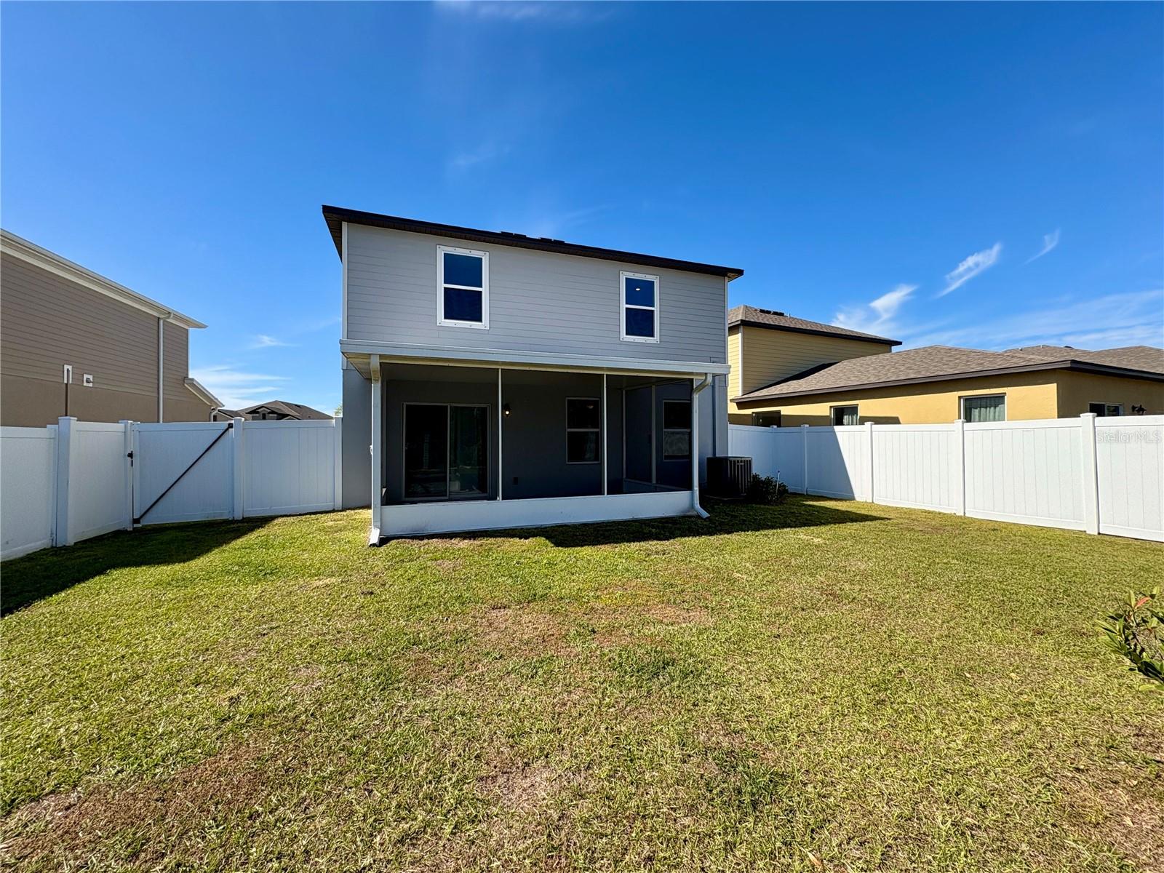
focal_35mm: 14
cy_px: 436
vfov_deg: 85.7
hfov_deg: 102.1
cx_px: 582
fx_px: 471
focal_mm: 2.22
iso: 64
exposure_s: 1/1420
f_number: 2.2
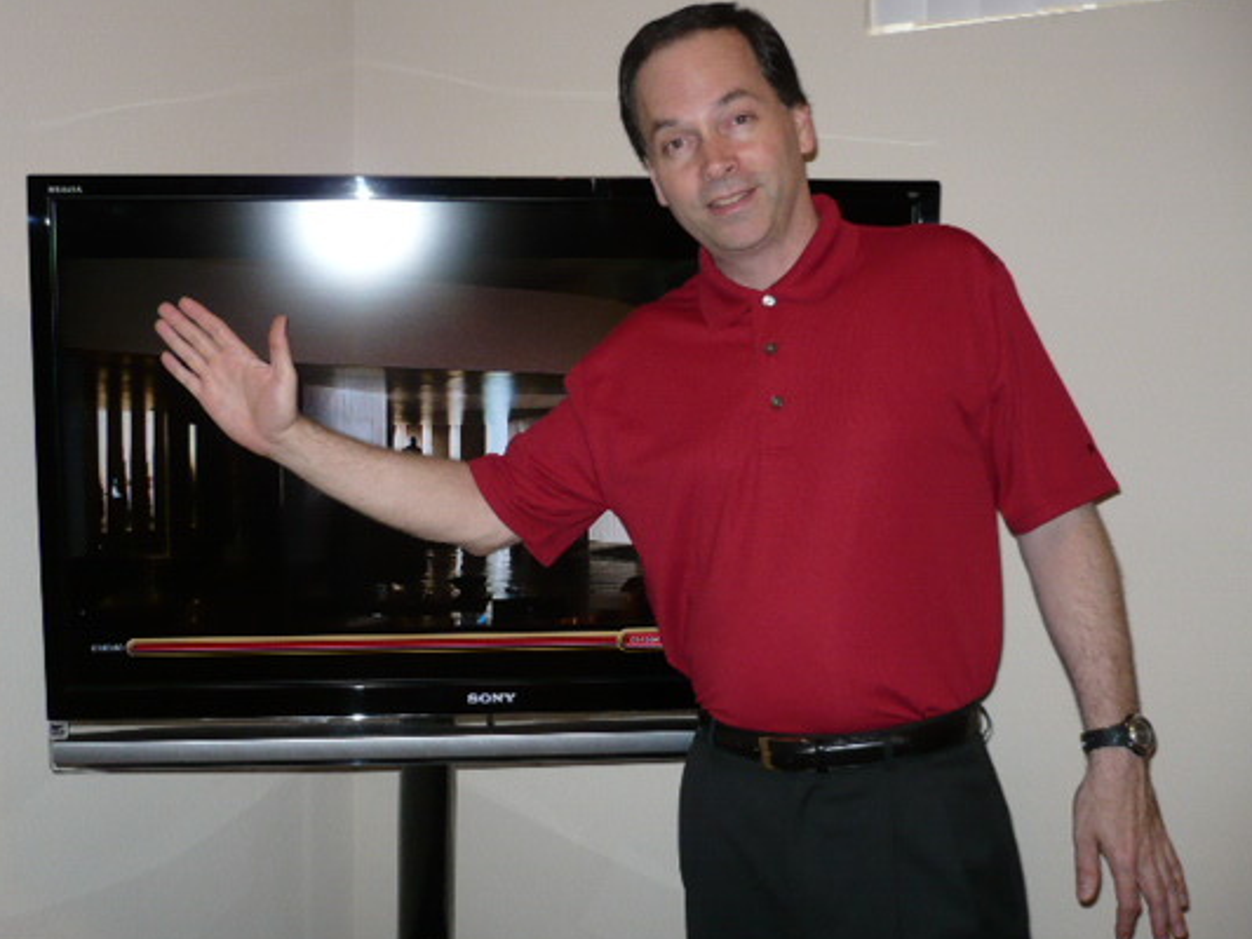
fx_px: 1519
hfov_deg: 44.6
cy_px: 462
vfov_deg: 34.4
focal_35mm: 42
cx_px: 514
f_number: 2.8
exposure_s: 1/30
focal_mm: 5.8
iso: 125
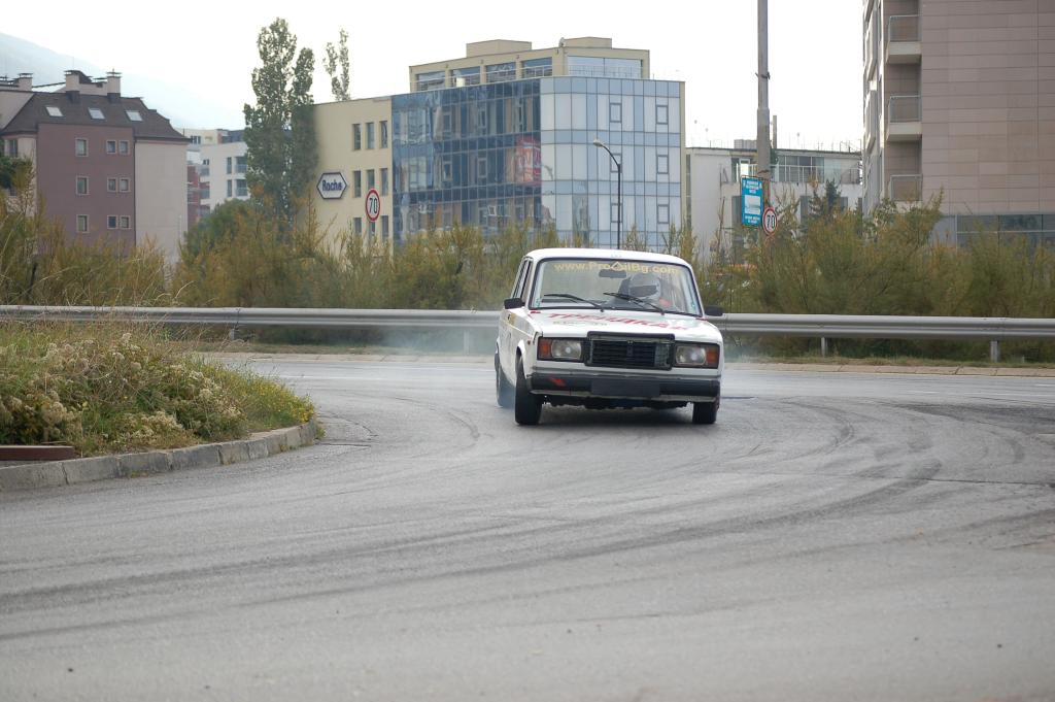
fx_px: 3162
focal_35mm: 108
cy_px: 351
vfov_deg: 12.7
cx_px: 528
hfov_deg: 18.9
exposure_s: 1/1000
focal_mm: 72
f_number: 4.2
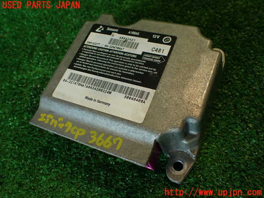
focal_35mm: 32
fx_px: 244
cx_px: 132
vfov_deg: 44.2
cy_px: 99
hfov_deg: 56.8
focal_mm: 5.79
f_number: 2.4
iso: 160
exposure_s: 1/60
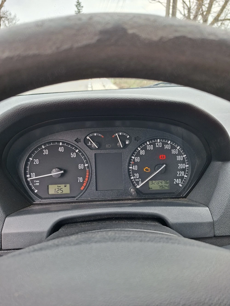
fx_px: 204
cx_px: 115
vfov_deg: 73.9
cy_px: 153
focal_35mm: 23
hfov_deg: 58.9
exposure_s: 1/100
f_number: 1.8
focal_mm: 5.54
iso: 64
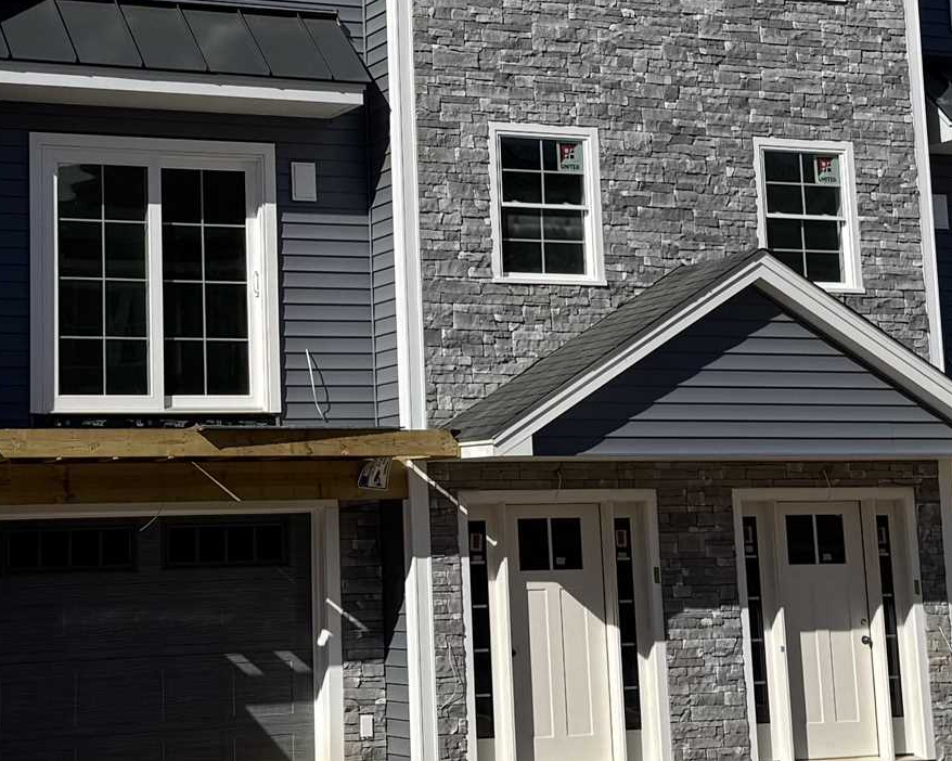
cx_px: 340
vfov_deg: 18.5
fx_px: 2310
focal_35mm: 82
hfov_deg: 23.2
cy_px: 150
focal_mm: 6.76
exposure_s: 1/7937
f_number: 1.78
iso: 80
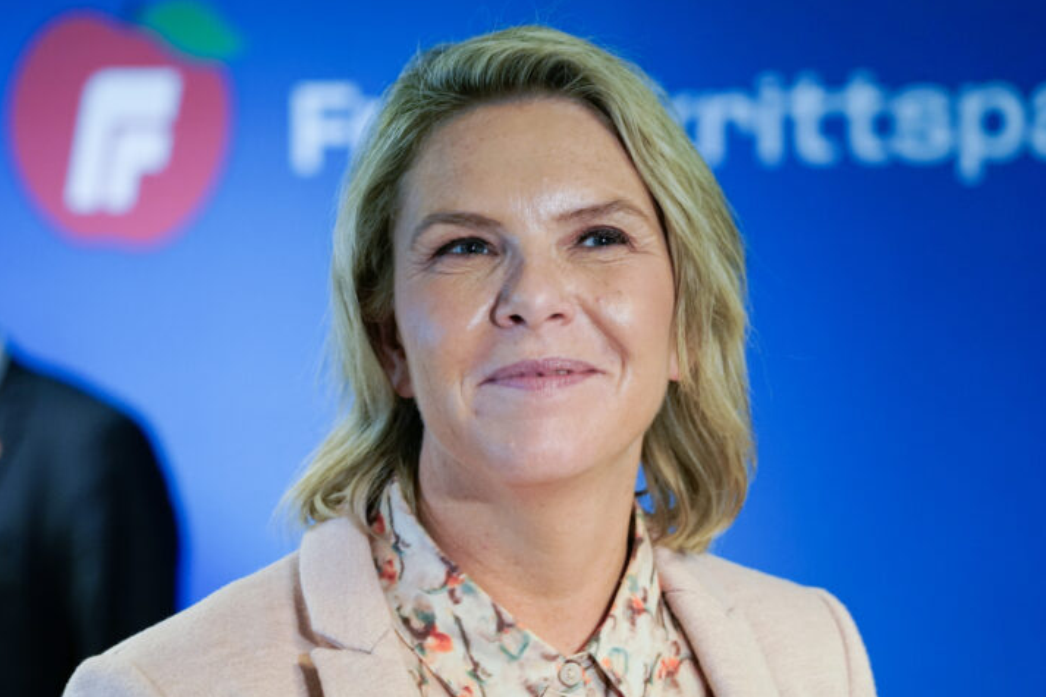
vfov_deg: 12.9
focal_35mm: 106
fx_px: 3079
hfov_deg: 19.3
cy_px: 349
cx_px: 524
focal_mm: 105
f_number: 4
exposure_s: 1/160
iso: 4000
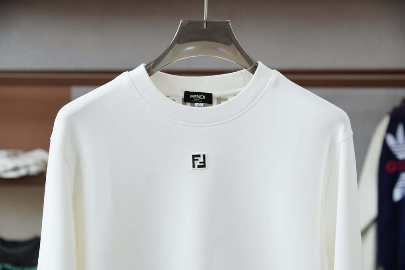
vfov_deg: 16.9
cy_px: 135
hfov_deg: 25.1
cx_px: 202
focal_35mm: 81
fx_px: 911
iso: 400
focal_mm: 54
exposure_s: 1/125
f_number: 4
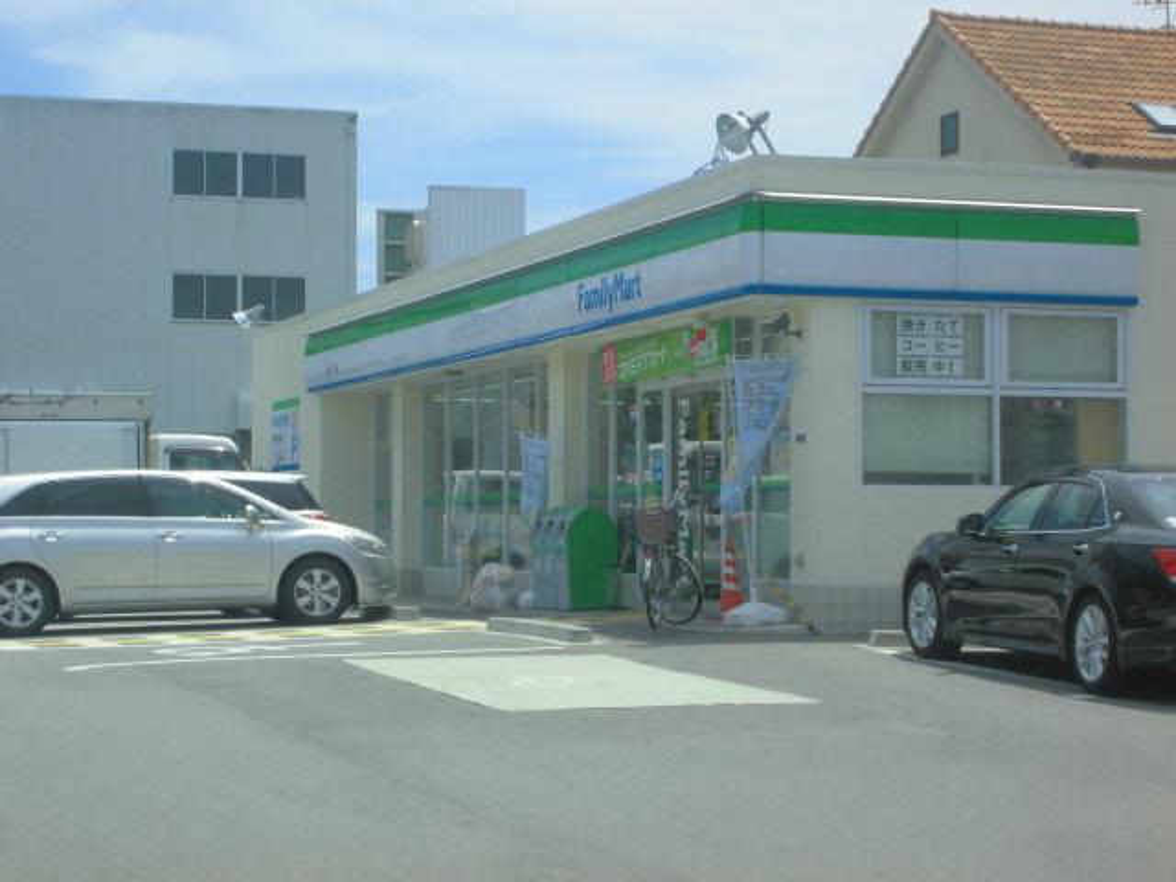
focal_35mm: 83
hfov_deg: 23.6
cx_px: 588
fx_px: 2820
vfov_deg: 17.8
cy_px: 441
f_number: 6.7
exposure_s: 1/250
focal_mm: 14.9
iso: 100
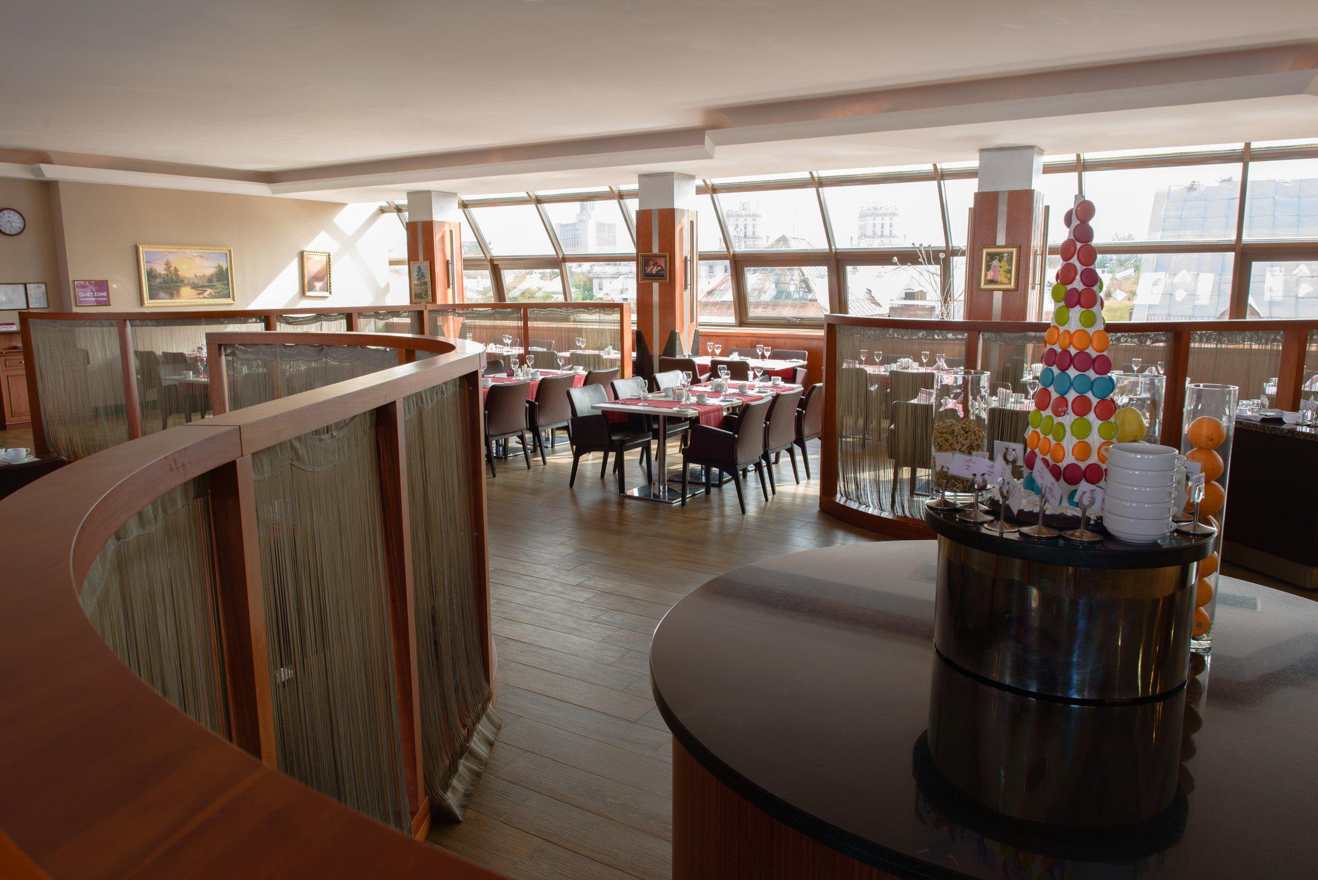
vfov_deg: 53.2
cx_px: 659
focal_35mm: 24
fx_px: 879
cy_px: 440
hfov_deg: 73.7
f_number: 8
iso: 100
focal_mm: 24
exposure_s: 1
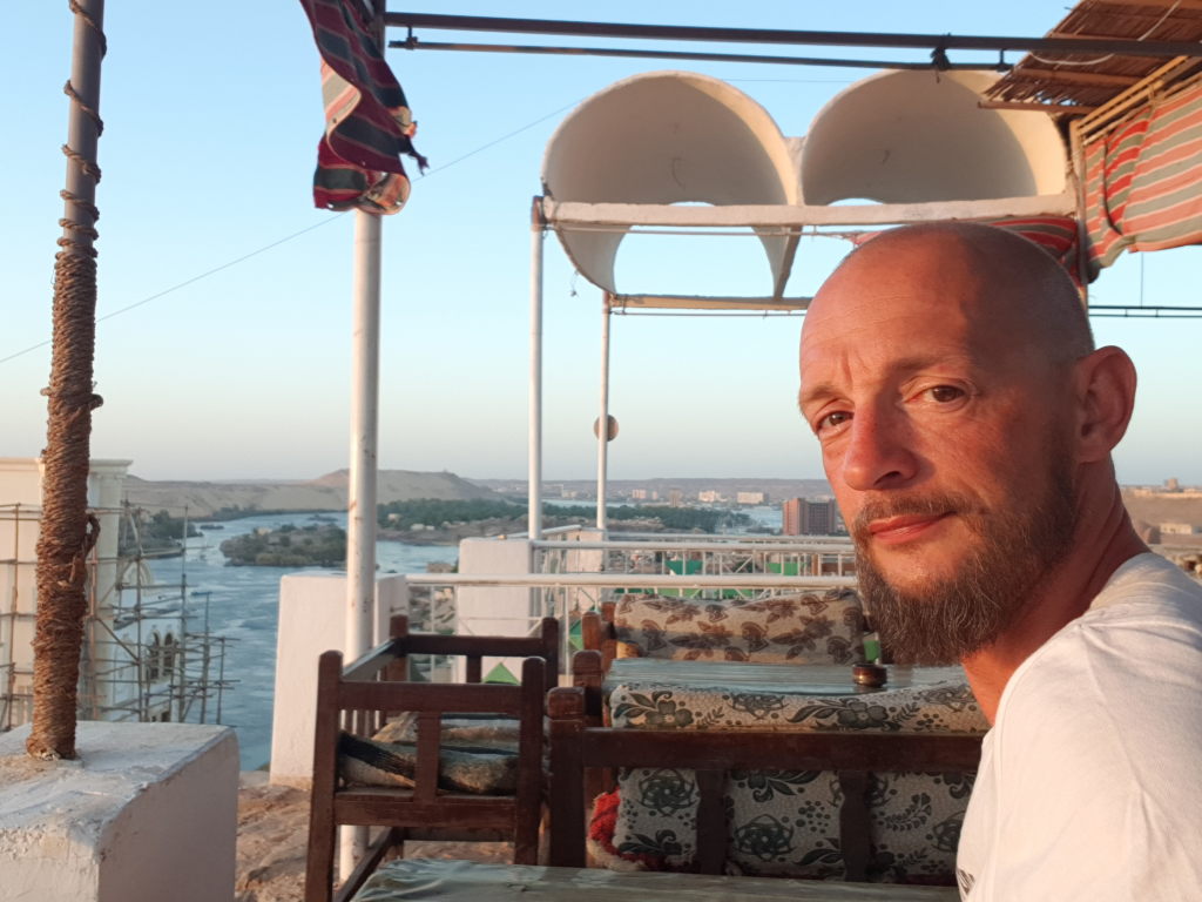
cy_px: 451
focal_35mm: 25
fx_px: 868
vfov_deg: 54.9
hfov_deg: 69.4
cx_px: 601
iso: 40
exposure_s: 1/160
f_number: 1.7
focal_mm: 3
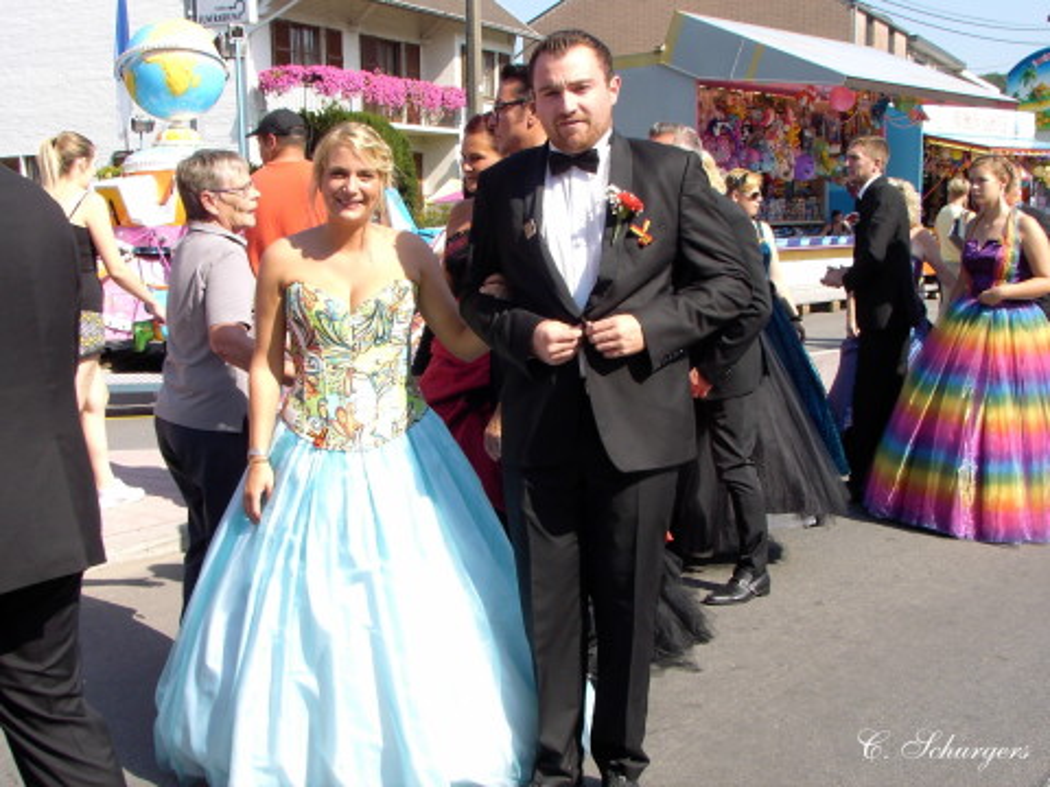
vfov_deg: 31.5
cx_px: 525
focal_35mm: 46
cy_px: 394
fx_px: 1395
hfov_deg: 41.2
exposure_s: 1/220
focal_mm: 7.1
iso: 70
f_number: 4.5
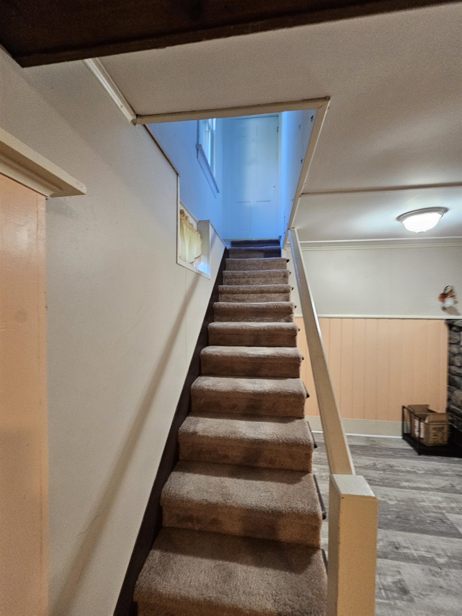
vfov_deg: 106.2
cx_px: 231
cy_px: 308
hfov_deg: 89.9
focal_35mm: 13
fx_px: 231
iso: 320
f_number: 2.2
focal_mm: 2.2
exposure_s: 1/60
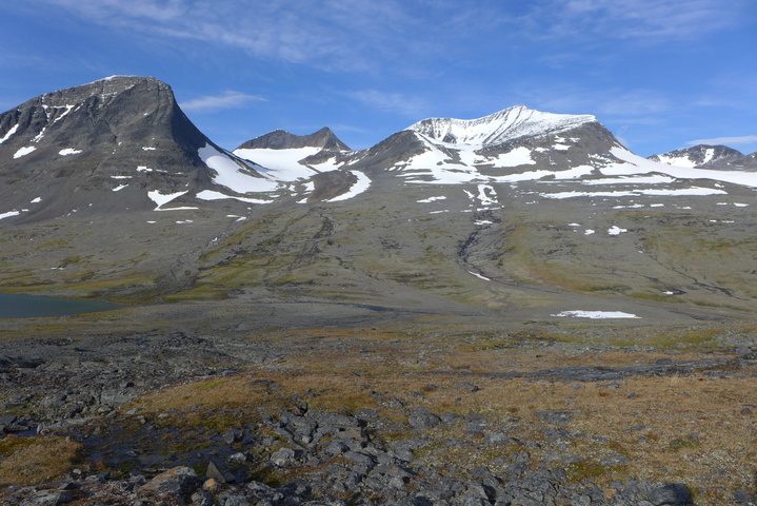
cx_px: 378
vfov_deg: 53.2
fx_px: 505
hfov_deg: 73.7
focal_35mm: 24
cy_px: 253
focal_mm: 4.7
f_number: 3.2
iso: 80
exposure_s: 1/1600
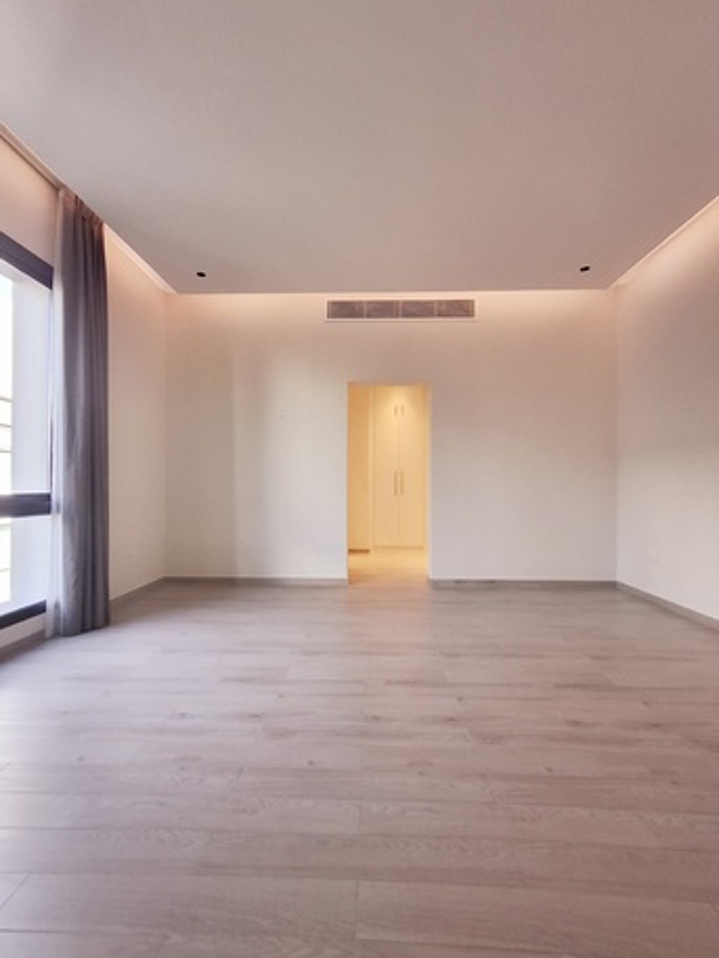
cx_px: 360
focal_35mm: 16
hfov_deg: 78.1
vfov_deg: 94.5
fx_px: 443
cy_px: 479
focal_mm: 1.64
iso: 80
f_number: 2.2
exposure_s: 1/50
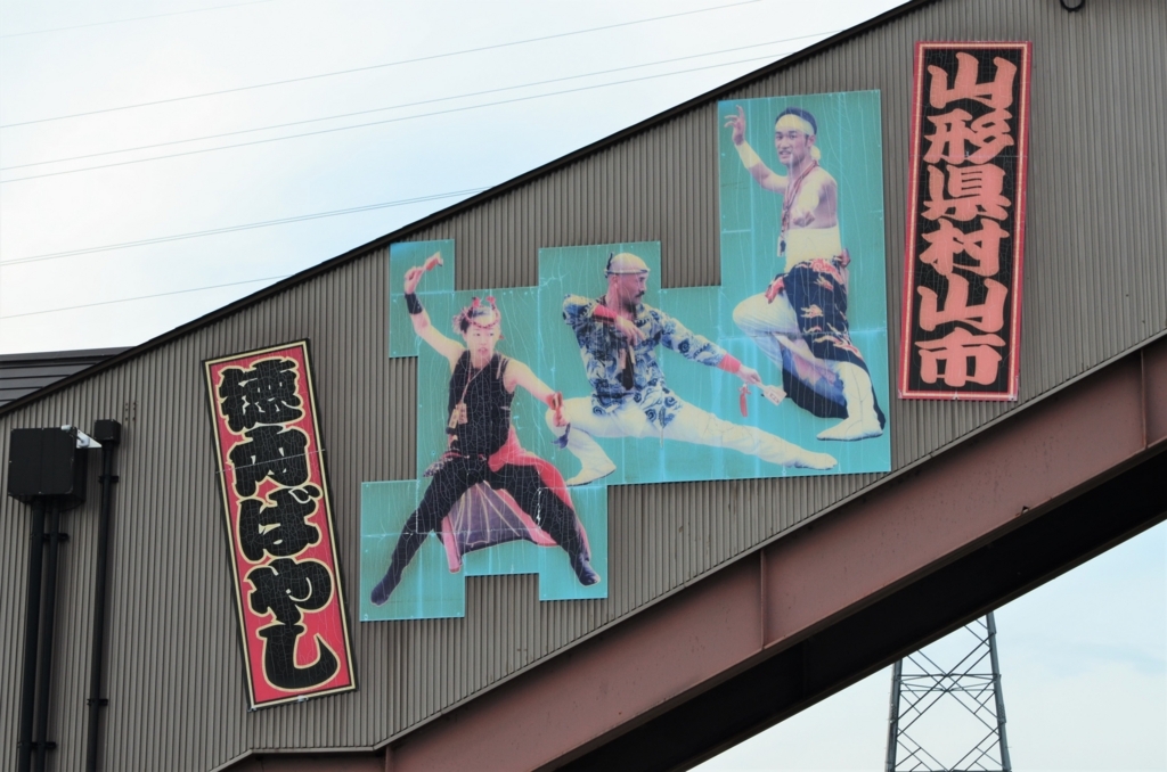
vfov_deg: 15.1
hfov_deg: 22.7
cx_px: 584
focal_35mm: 90
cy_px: 386
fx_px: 2911
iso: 360
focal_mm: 60
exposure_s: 1/250
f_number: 10
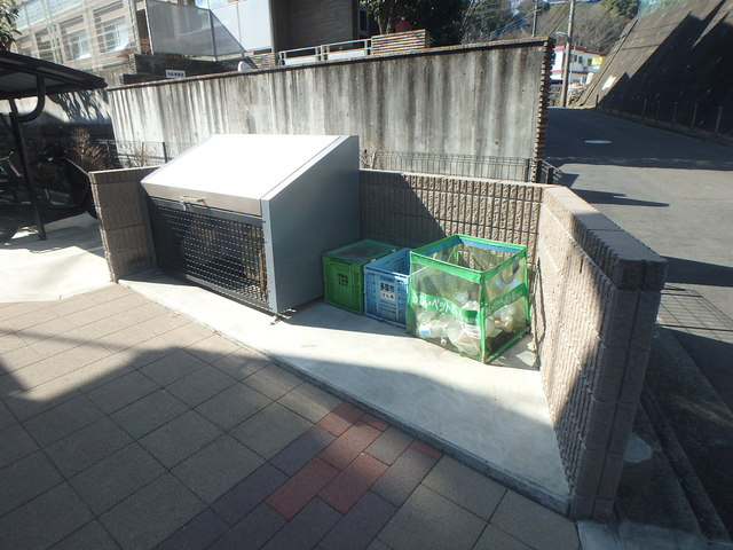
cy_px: 275
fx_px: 445
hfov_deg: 79.0
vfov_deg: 63.4
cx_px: 366
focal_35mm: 21
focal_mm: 3.7
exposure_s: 1/500
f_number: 3.5
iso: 125
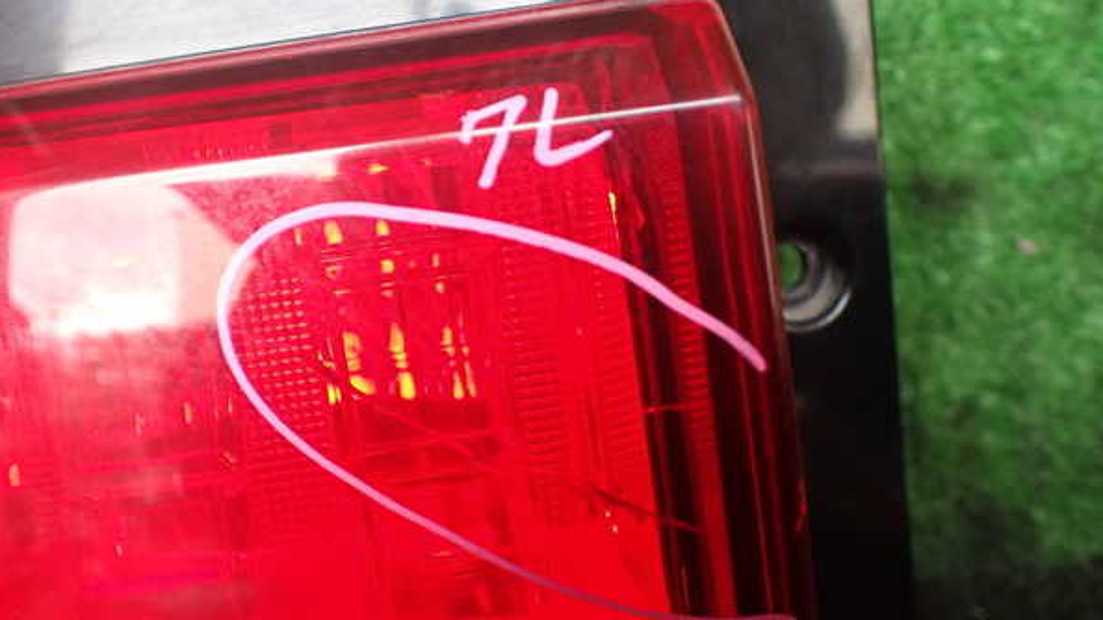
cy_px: 280
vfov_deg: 35.6
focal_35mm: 33
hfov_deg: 59.5
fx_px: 965
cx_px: 552
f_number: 2.3
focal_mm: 5.4
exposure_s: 1/125
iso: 320
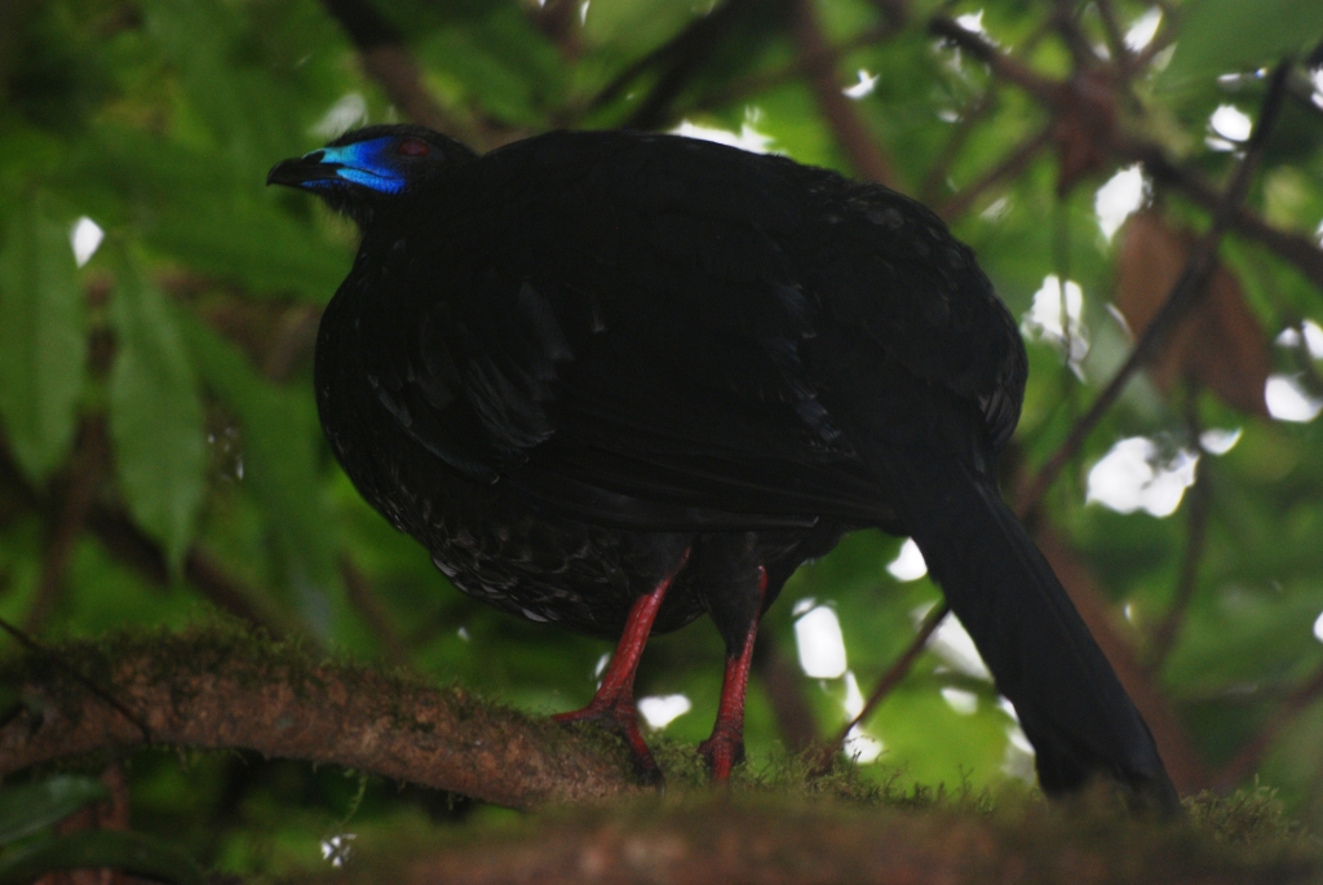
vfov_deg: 3.4
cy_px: 442
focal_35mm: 405
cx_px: 662
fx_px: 14898
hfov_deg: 5.1
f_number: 5.6
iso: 400
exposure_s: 1/60
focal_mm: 270
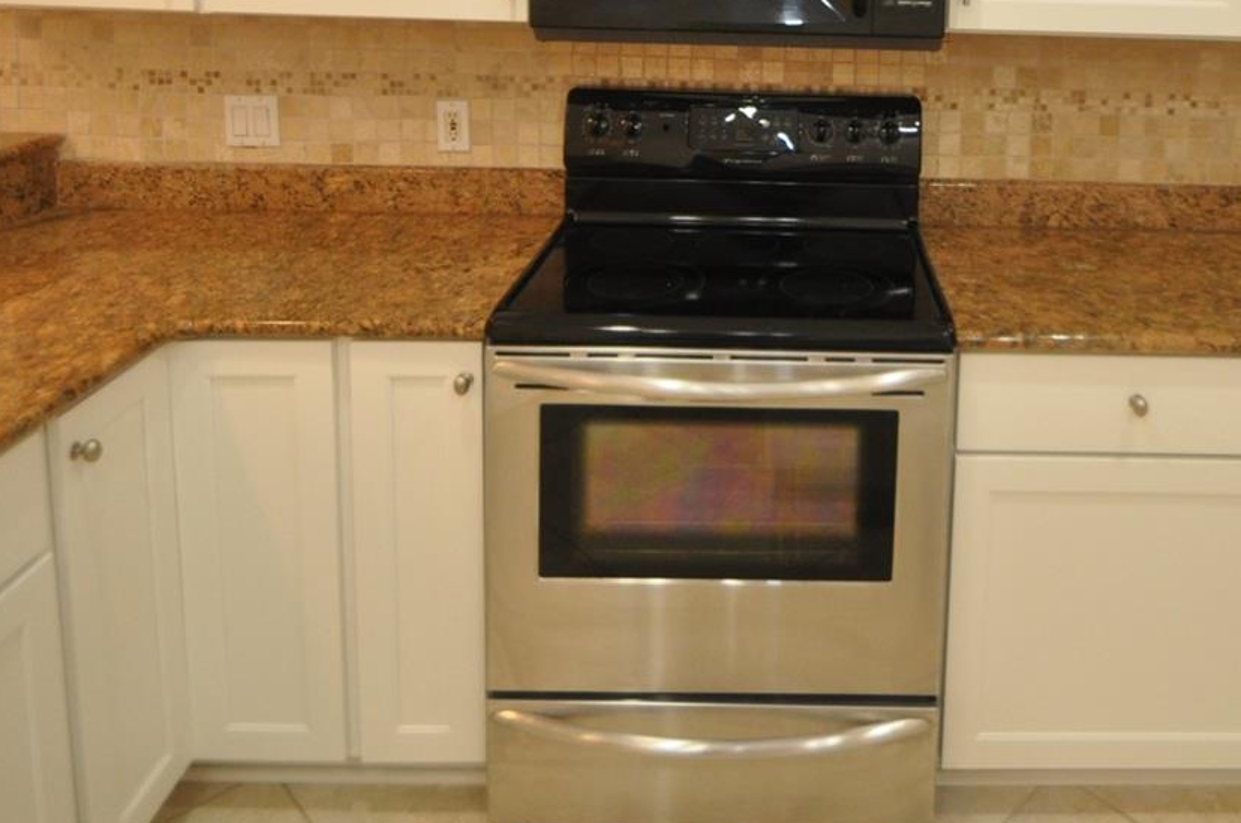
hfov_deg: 62.1
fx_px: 998
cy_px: 78
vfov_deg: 41.2
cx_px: 833
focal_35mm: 29
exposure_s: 1/60
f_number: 4
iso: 800
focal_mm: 10
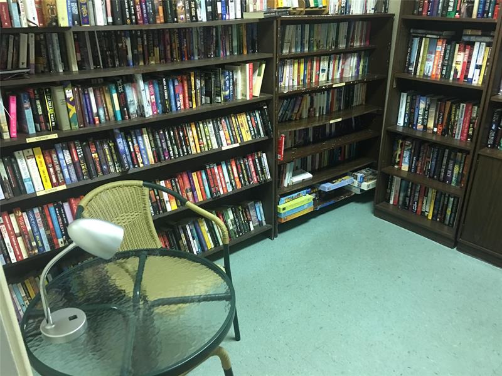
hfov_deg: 61.7
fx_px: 421
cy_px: 188
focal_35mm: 29
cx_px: 251
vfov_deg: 48.2
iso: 64
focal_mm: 4.15
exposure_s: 1/4
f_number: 2.2
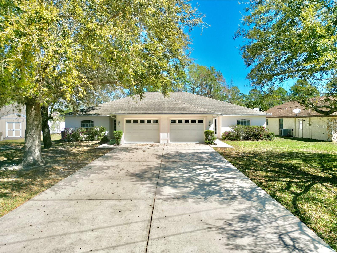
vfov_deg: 56.8
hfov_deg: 71.6
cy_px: 126
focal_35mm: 24
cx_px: 168
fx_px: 234
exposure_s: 1/4000
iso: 140
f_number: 1.7
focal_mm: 6.72
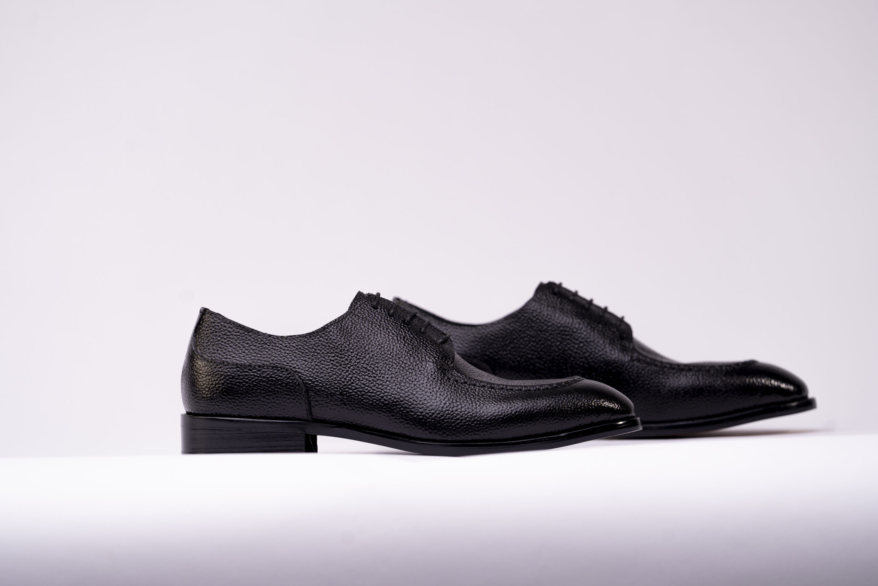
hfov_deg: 10.4
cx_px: 439
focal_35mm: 198
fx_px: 4829
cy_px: 293
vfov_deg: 6.9
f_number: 5
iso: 100
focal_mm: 198
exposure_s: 1/100
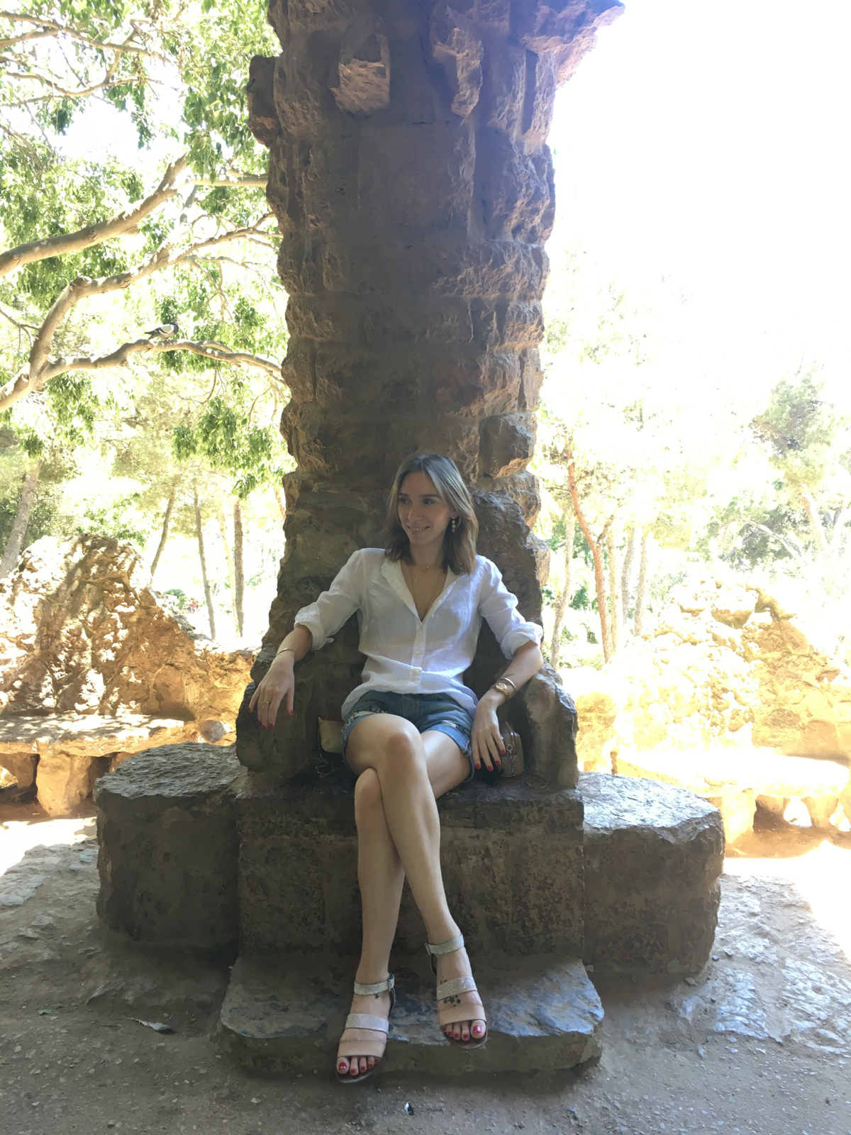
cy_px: 568
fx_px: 951
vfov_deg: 61.7
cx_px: 426
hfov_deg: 48.2
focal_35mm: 29
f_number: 2.2
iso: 25
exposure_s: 1/33
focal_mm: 4.15
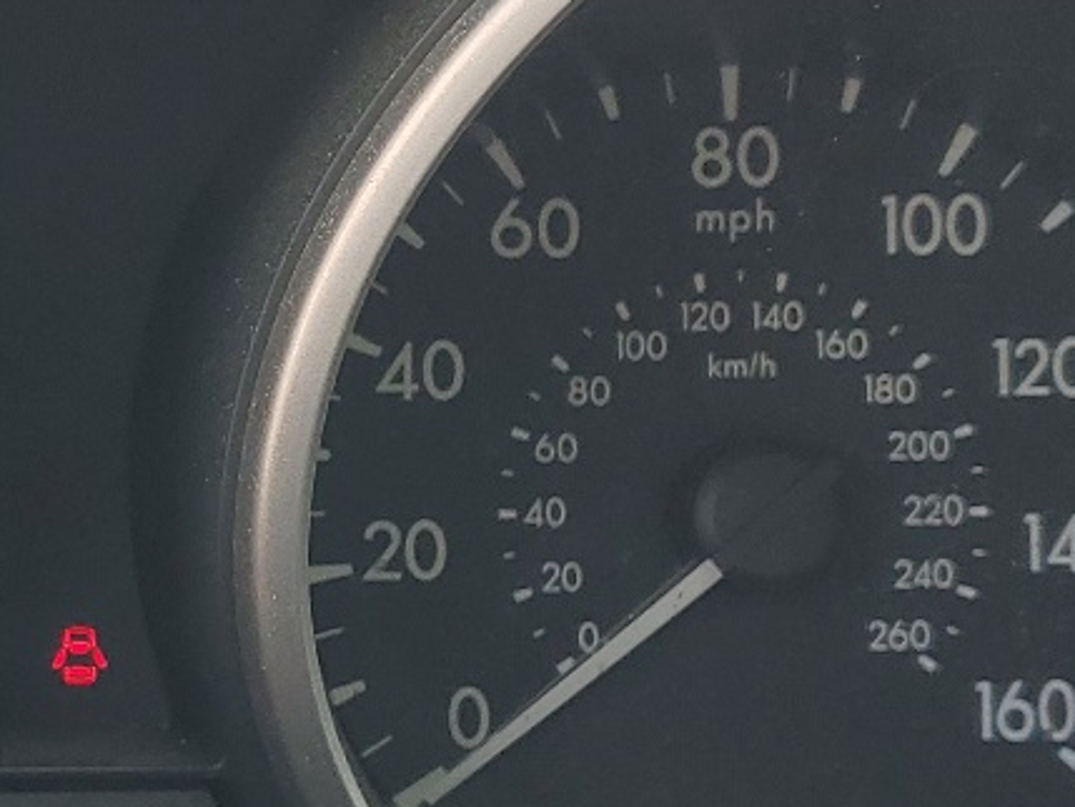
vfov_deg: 15.3
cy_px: 368
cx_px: -15
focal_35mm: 97
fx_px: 3013
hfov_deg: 19.6
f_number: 1.5
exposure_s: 1/345
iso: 50
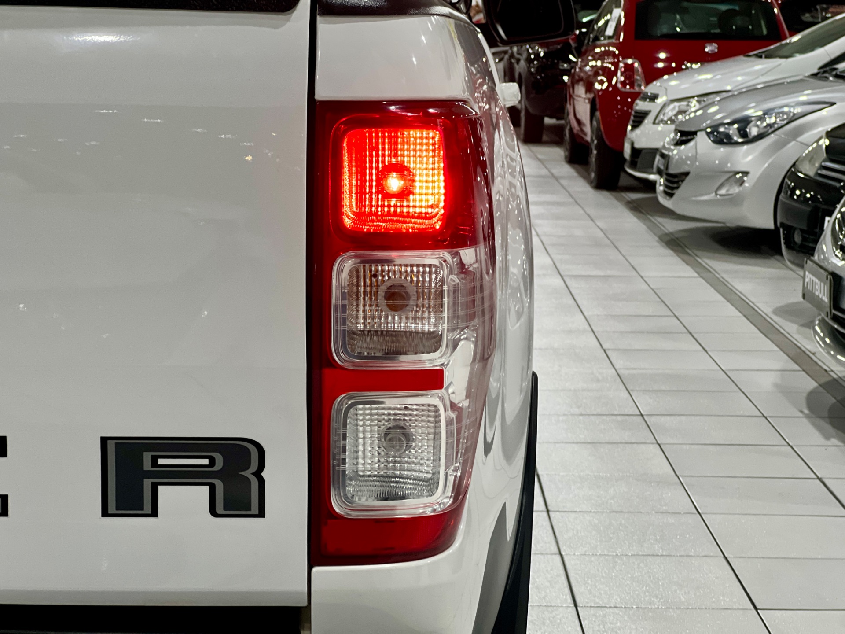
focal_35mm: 77
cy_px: 317
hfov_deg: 25.3
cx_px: 422
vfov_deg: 19.1
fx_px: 1880
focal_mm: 9
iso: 250
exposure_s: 1/40
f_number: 2.8
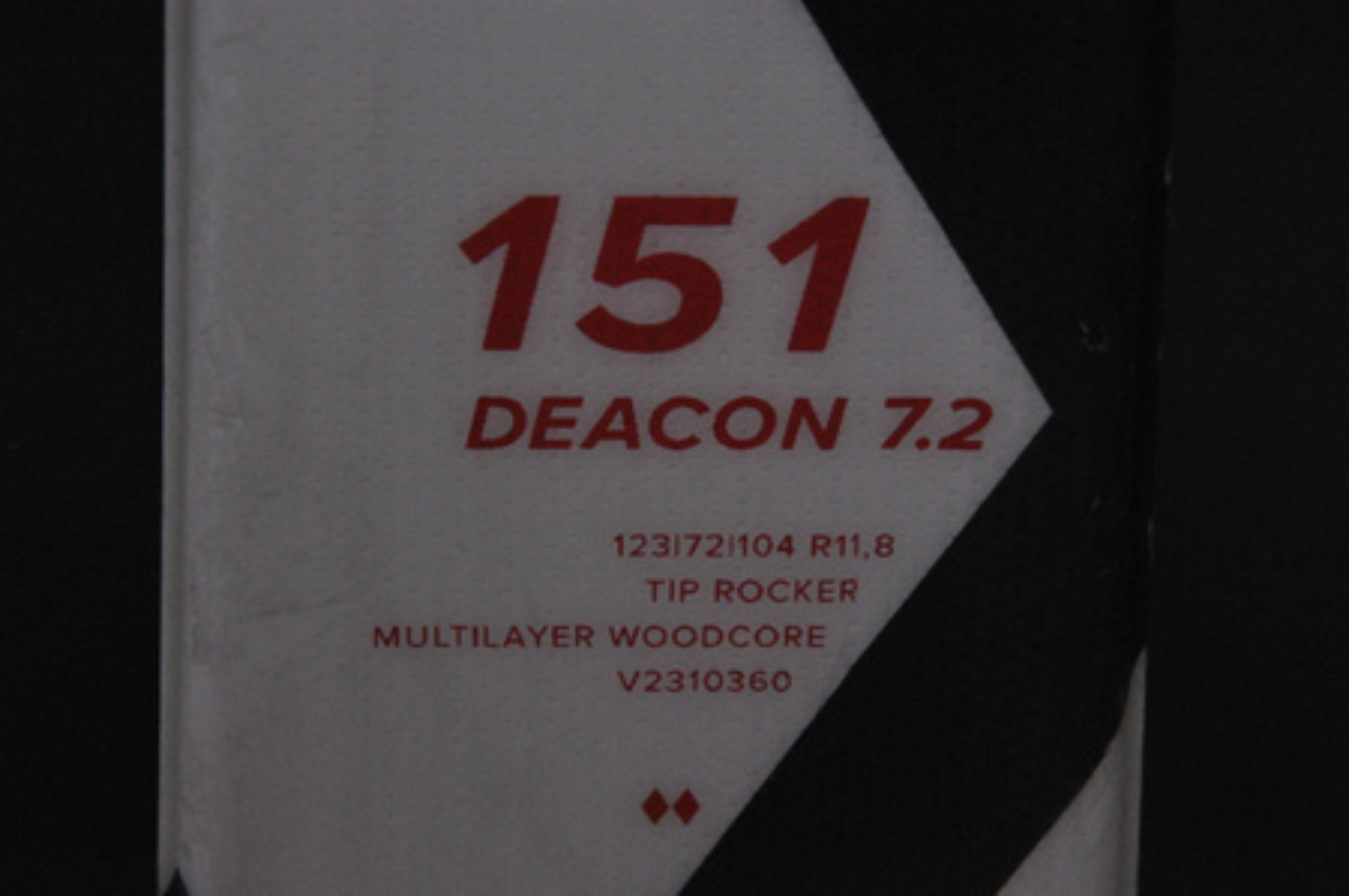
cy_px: 448
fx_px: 5895
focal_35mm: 158
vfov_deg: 8.7
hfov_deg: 13.1
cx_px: 674
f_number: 11
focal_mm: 105
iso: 3200
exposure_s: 1/125
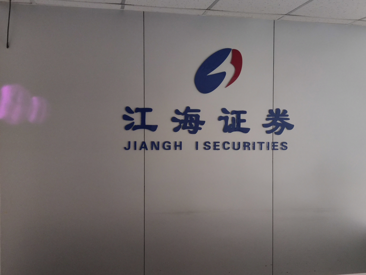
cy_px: 138
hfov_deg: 47.9
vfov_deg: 36.8
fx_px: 412
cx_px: 183
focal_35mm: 39
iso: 1555
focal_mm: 4.75
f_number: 1.75
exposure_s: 1/50
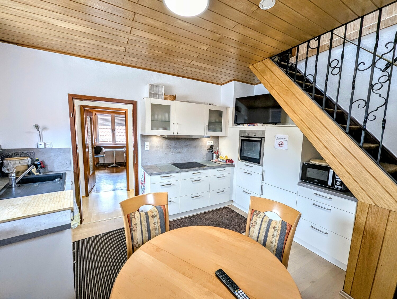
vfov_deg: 90.0
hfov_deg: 106.1
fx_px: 149
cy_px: 150
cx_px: 198
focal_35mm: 13
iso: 40
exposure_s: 1/58.2
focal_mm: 1.95
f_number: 2.2
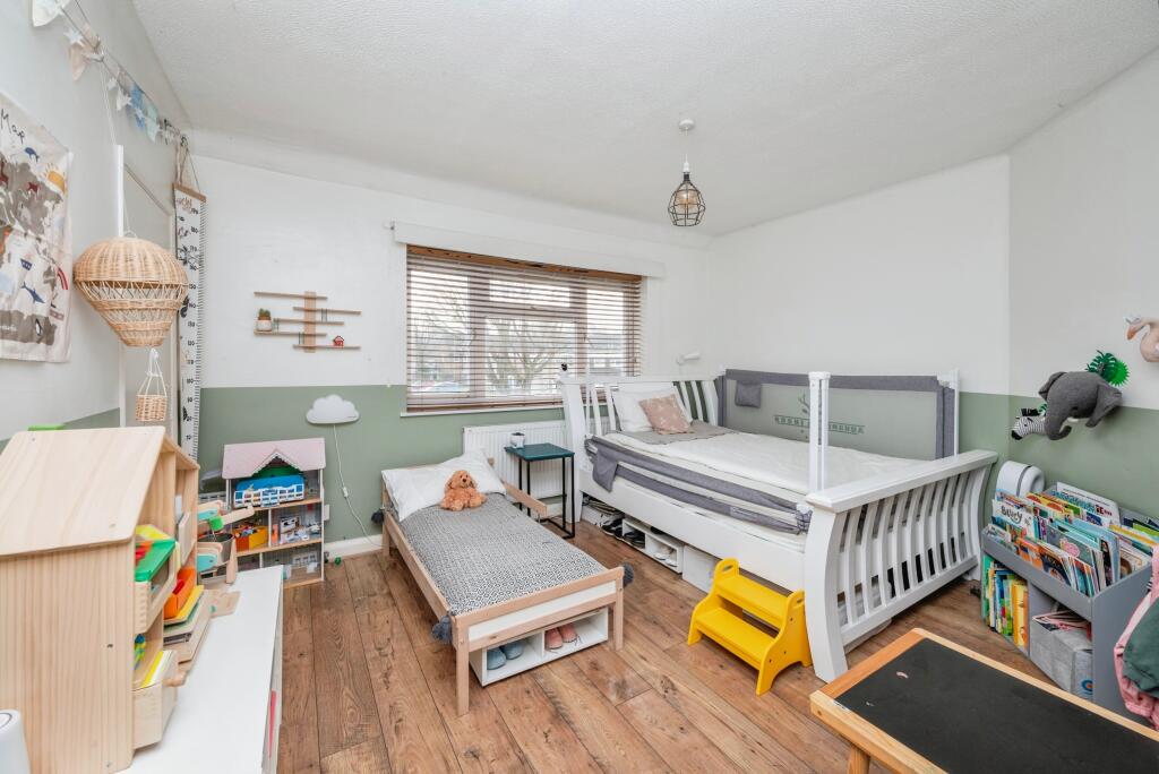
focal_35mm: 14
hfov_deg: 104.2
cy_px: 387
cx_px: 580
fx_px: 451
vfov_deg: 81.3
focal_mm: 14
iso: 400
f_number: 8
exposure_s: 1/80
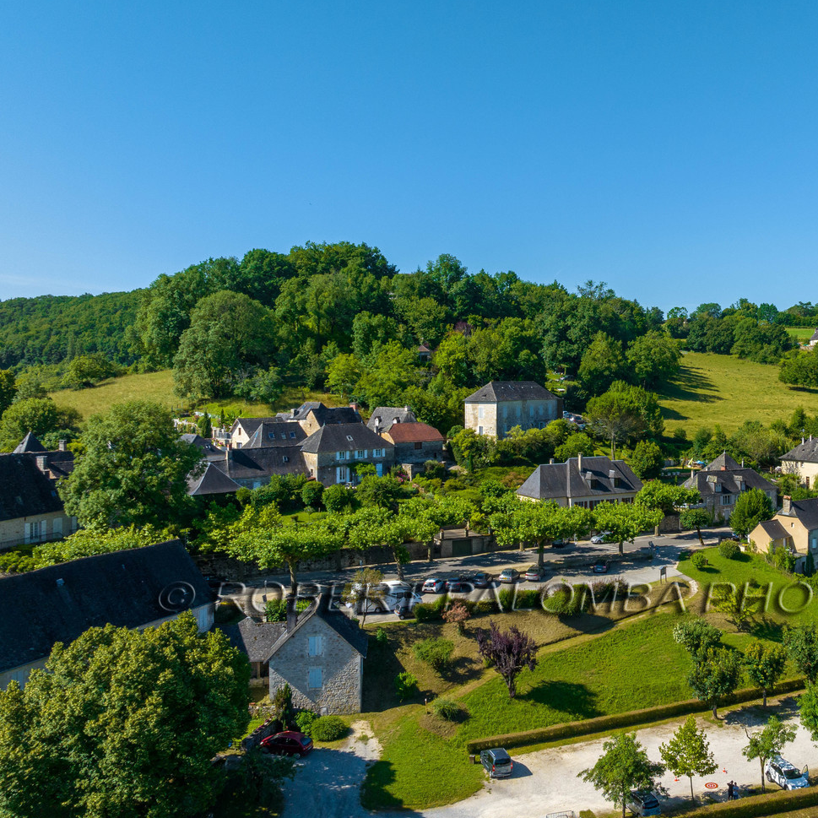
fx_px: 936
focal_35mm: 35
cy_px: 374
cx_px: 621
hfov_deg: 45.5
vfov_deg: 47.2
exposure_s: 1/400
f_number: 8
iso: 200
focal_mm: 12.3
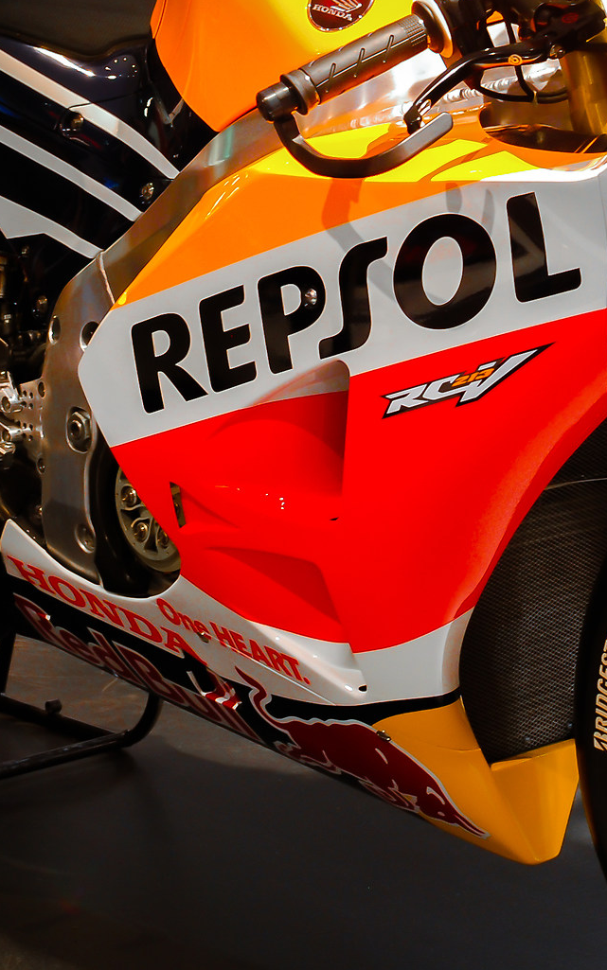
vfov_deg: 24.0
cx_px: 412
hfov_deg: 15.2
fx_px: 2275
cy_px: 391
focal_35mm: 86
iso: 200
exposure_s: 1/8
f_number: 4.5
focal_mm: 24
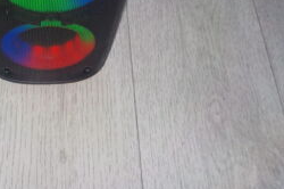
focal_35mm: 60
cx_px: 67
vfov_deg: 21.7
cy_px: -2
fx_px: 473
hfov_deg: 32.7
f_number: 3.3
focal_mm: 4.1
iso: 200
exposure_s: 1/30
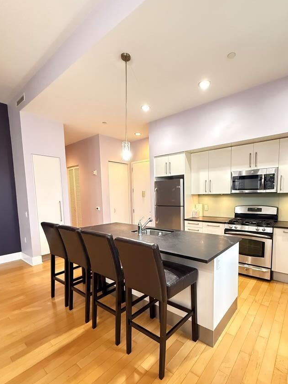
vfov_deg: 90.6
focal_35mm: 17
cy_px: 215
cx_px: 165
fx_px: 189
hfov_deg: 74.3
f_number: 2.2
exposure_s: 1/40
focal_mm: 2.22
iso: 1250
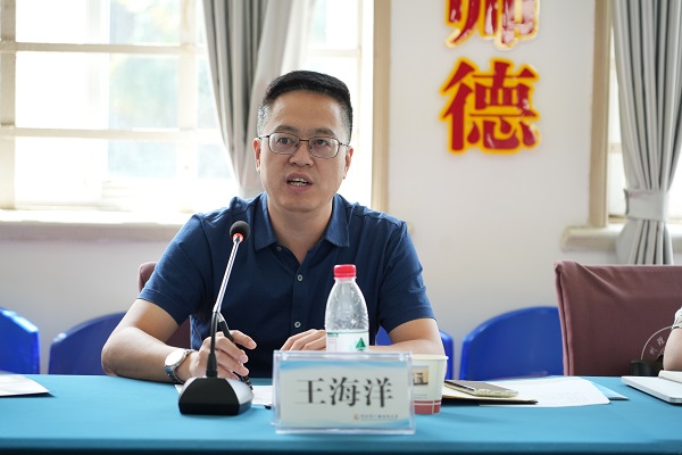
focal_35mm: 105
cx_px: 341
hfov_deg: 19.5
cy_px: 228
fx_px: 1989
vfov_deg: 13.0
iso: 800
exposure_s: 1/250
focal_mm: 105
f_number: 4
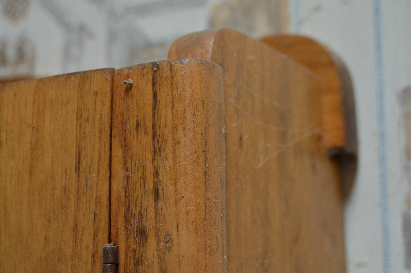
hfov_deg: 24.6
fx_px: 941
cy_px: 136
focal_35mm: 82
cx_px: 206
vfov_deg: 16.5
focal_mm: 55
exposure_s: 1/80
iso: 800
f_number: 5.6
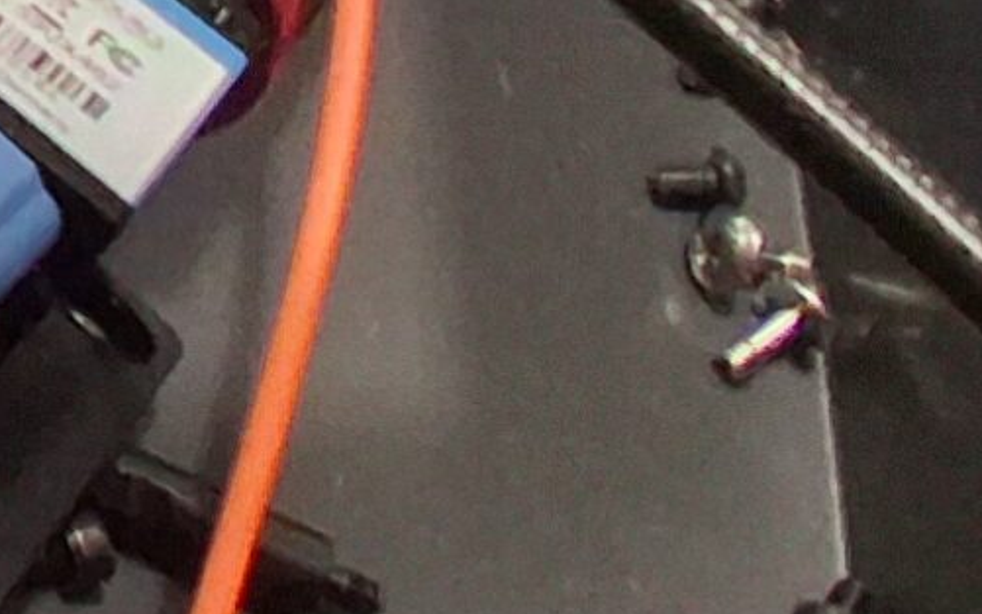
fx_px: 2462
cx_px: -1307
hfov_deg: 15.0
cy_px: -851
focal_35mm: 92
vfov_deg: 11.7
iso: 400
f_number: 2.2
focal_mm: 1.4
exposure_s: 1/40
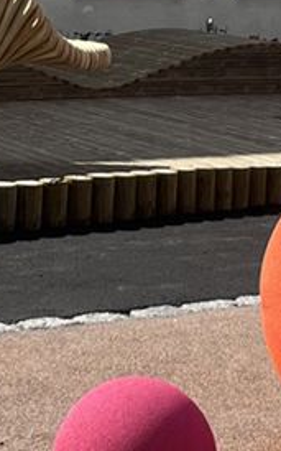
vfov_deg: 14.9
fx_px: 1680
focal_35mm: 137
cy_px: -53
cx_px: 174
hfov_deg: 9.6
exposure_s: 1/2967
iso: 50
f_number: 1.6
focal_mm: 5.1
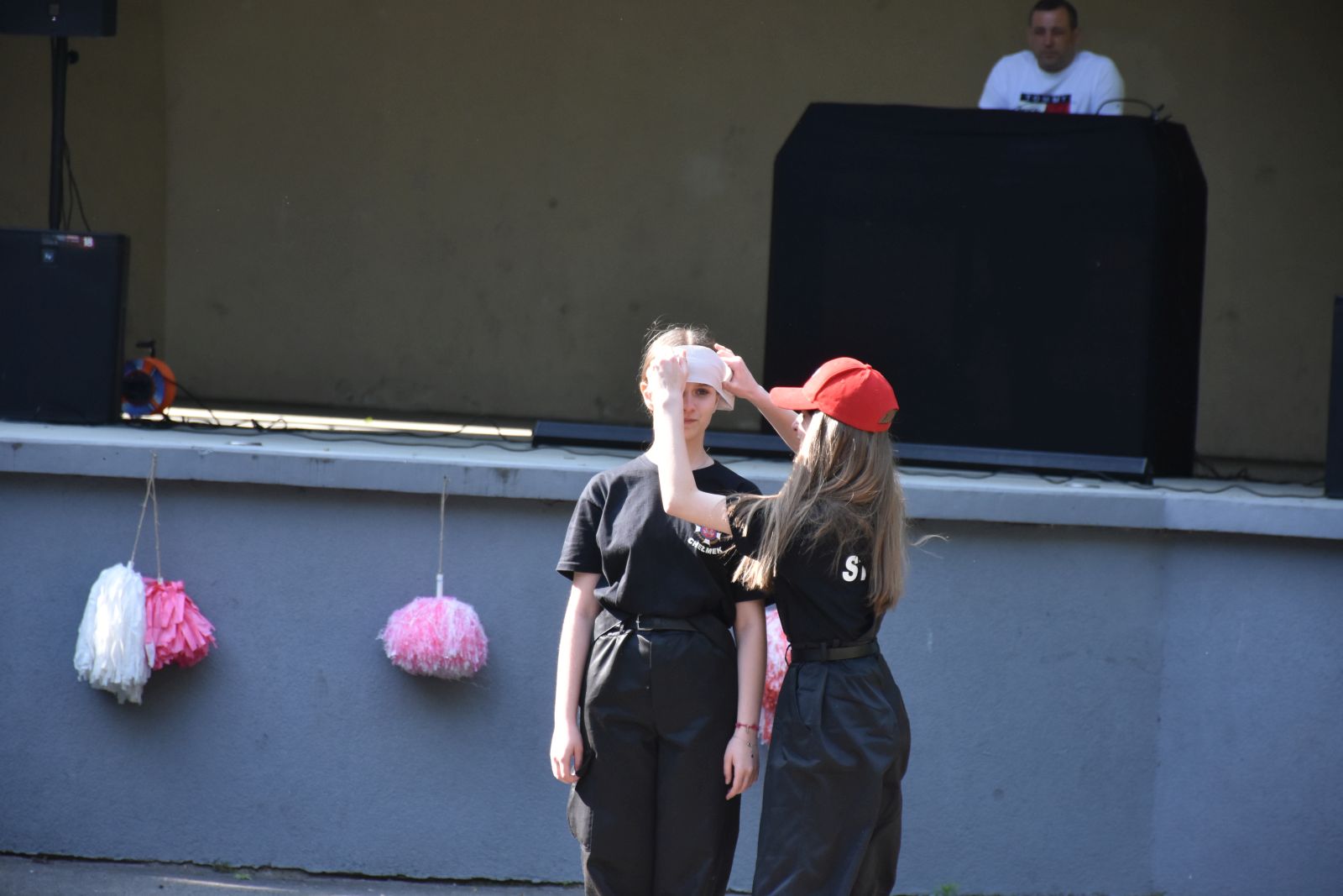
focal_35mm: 183
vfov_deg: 7.5
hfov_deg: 11.2
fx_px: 6827
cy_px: 448
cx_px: 672
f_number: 5.6
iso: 800
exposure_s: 1/500
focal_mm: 122
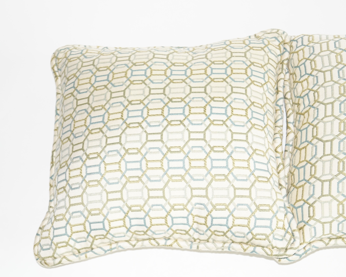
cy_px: 138
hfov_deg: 24.9
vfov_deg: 20.0
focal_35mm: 77
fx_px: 784
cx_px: 172
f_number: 5.6
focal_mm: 45
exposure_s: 1/80
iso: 500
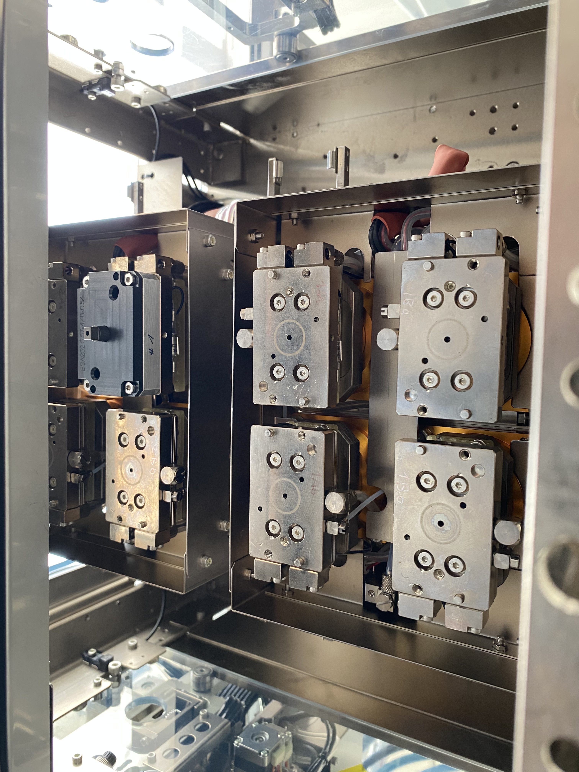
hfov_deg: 53.1
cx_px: 290
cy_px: 386
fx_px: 580
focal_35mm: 26
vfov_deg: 67.3
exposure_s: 1/60
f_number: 1.8
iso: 200
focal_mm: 4.25
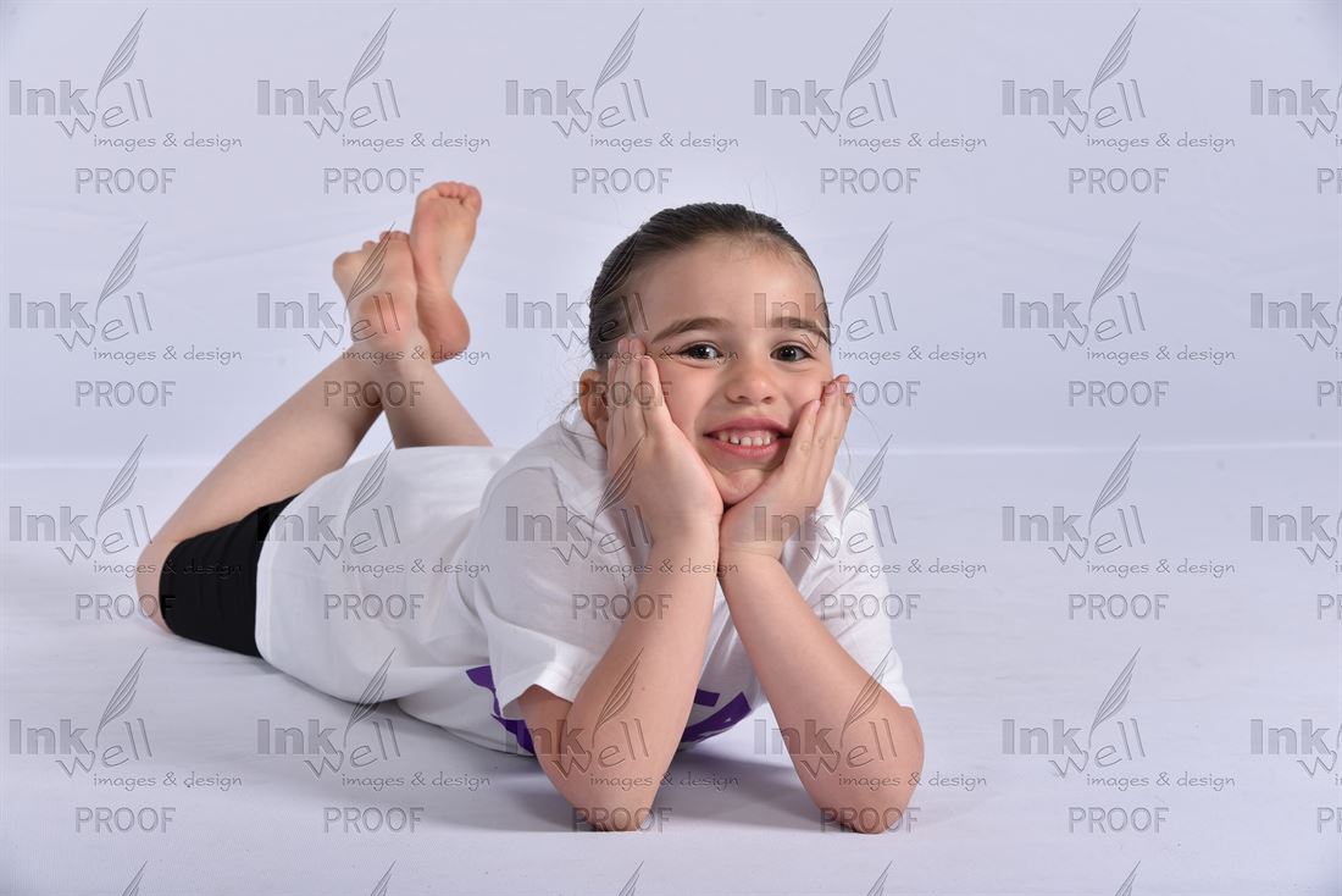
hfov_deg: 30.5
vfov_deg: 20.6
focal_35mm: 66
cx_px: 671
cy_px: 448
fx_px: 2461
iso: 250
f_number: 8
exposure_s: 1/200
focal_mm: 66
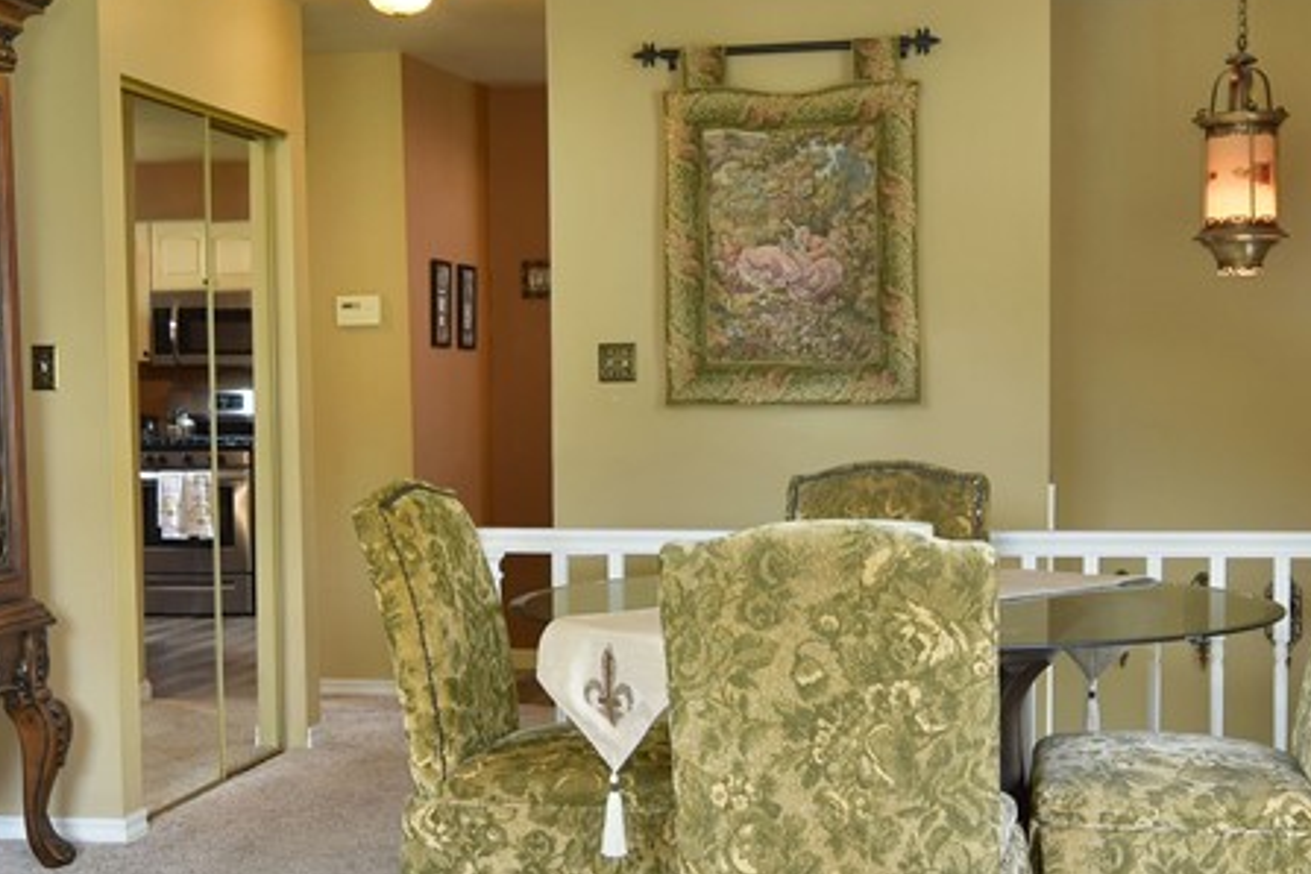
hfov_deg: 38.9
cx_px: 610
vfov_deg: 26.5
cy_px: 504
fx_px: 1857
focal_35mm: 51
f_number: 4.5
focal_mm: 14
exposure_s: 1/20
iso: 200
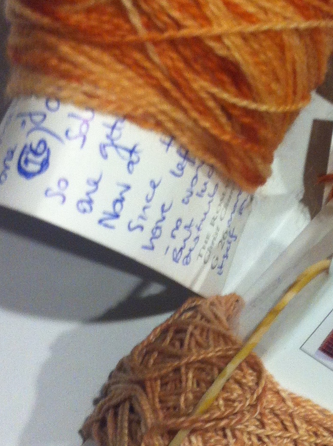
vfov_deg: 22.5
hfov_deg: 16.6
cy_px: 238
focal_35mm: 87
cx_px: 329
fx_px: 1119
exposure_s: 1/15
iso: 125
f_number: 2.8
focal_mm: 3.85
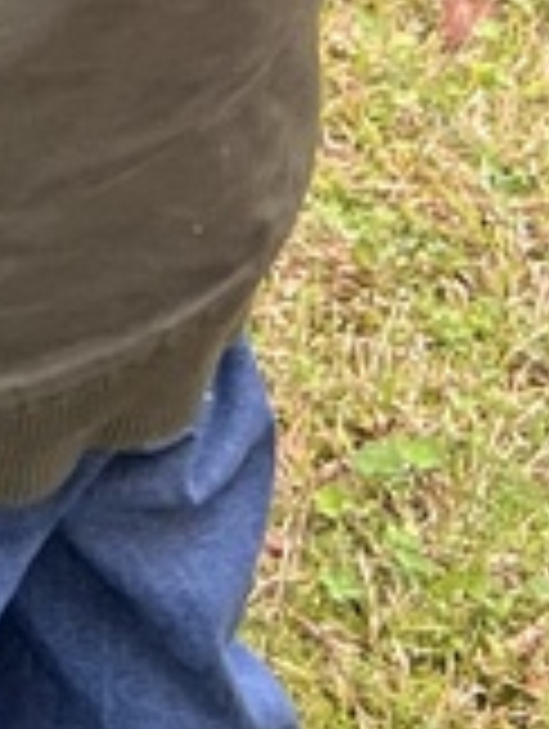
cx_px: -1004
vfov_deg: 10.7
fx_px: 3459
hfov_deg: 8.0
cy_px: -882
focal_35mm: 164
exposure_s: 1/302
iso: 50
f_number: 1.5
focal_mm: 5.7
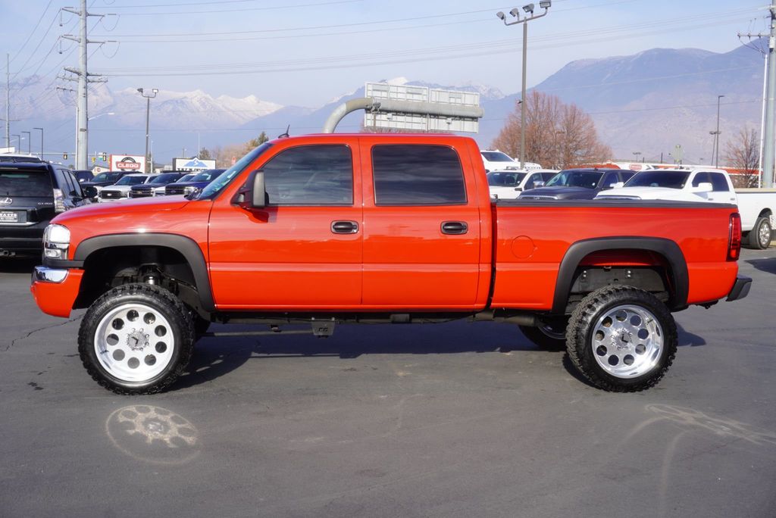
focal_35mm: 44
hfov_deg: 44.9
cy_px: 259
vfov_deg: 30.9
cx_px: 388
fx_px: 938
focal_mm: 29
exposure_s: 1/125
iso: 100
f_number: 10
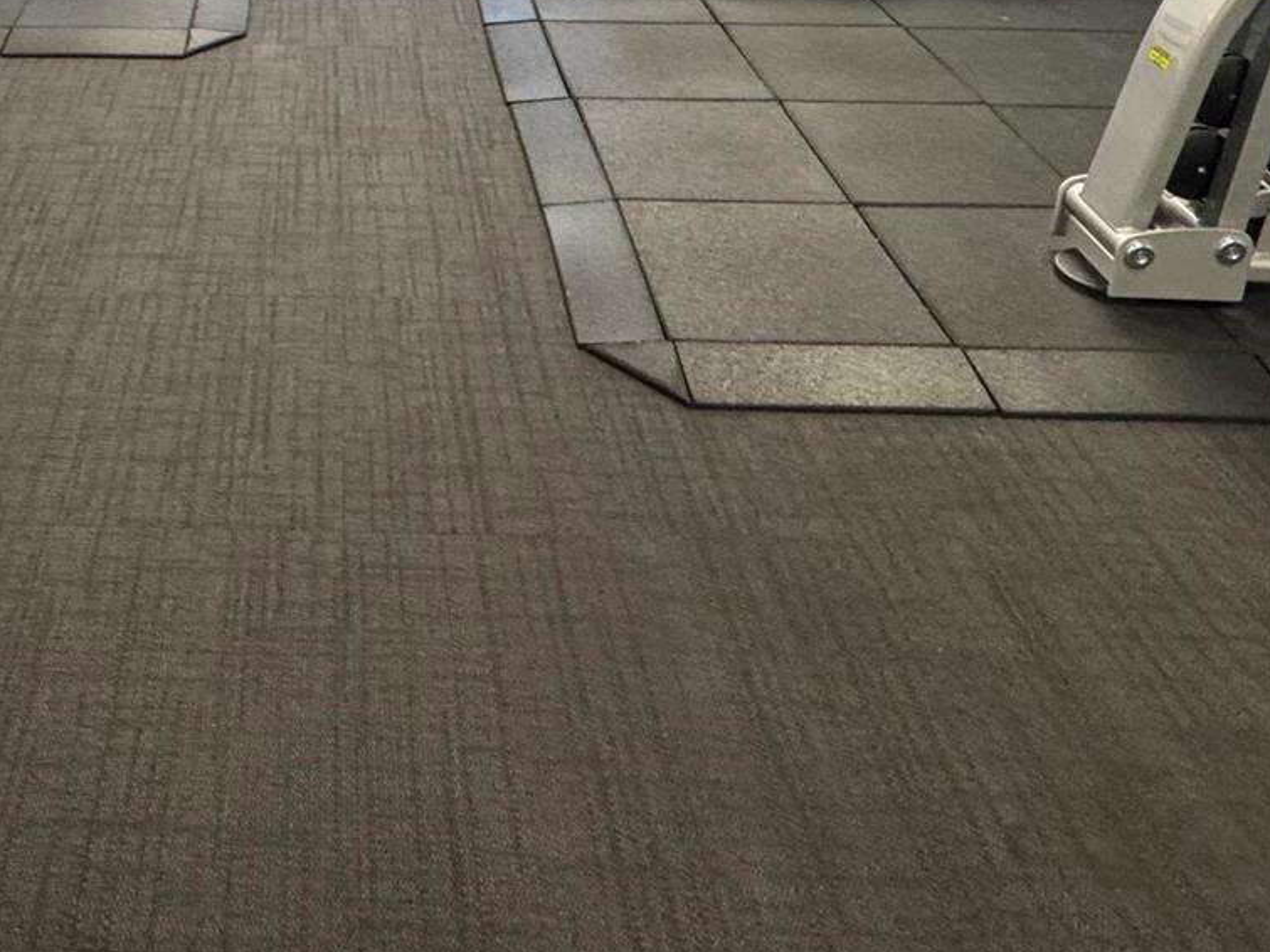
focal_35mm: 38
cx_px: 293
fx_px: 1394
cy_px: -131
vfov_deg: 32.5
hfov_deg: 46.9
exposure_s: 1/60
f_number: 2.2
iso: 320
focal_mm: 2.22
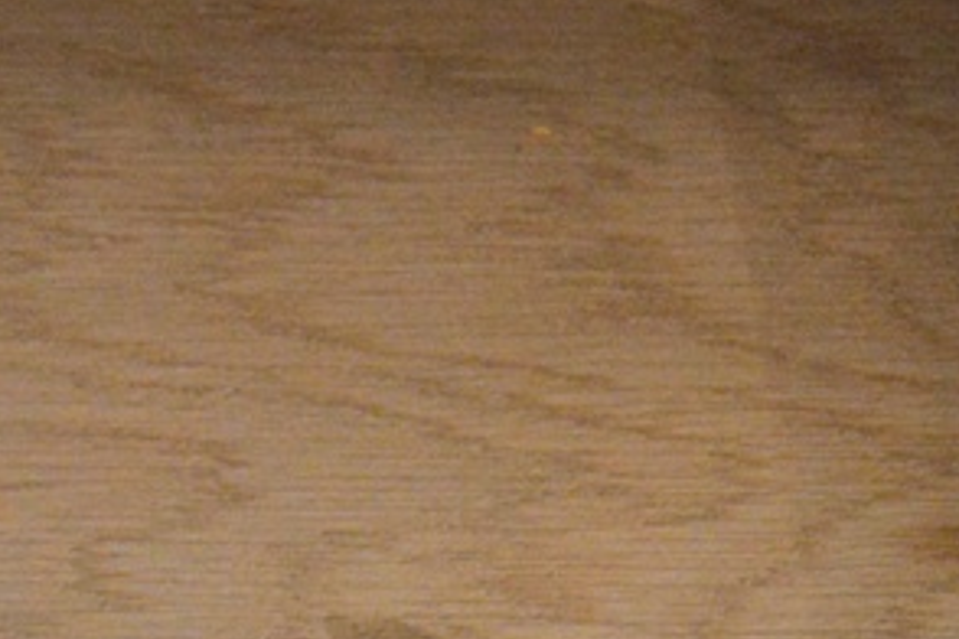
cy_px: 742
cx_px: 7
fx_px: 4075
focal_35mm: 153
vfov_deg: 8.9
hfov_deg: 13.2
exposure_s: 1/40
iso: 3200
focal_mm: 30
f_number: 4.2
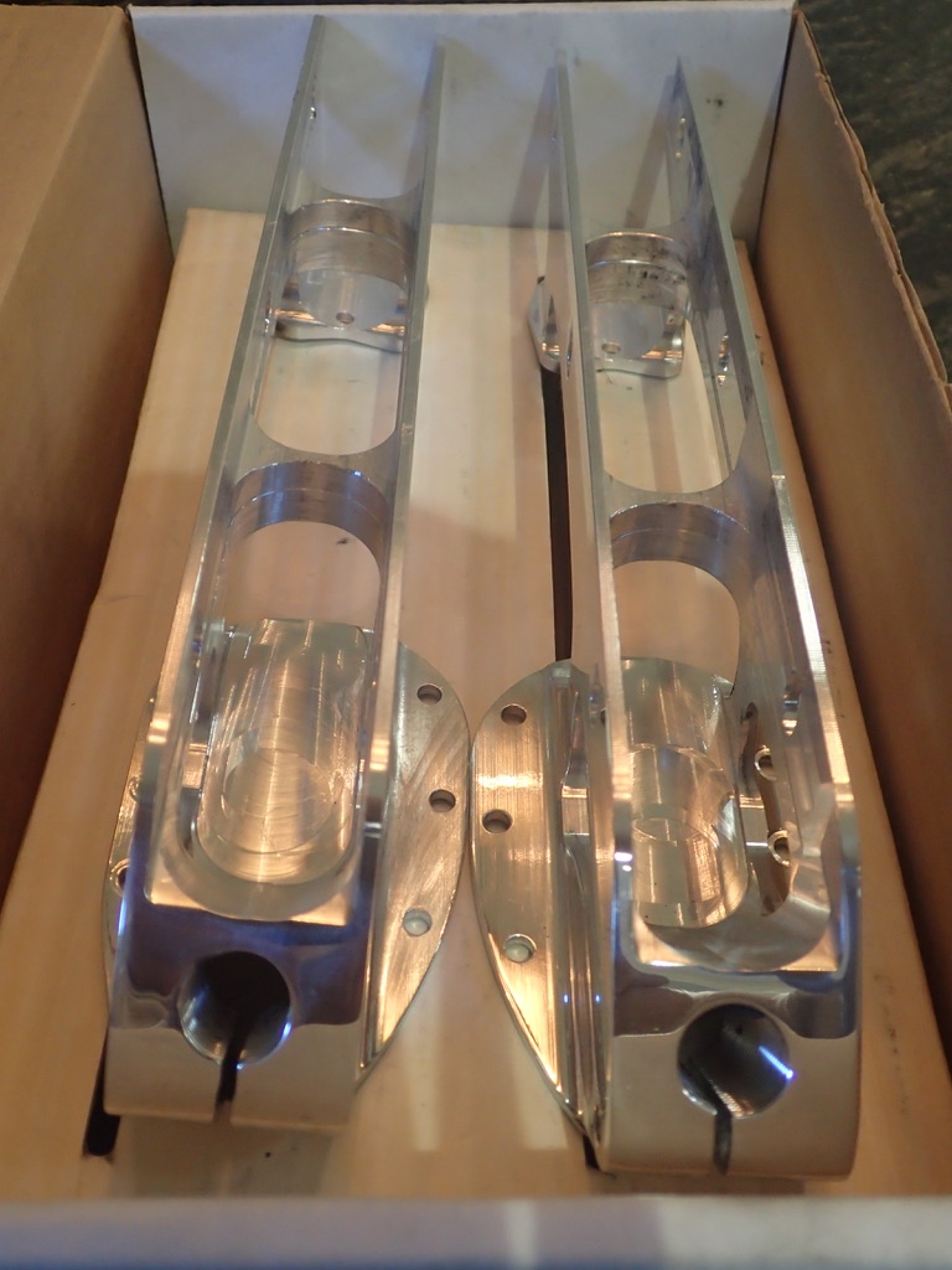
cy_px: 635
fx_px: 1393
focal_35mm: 38
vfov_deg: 49.0
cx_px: 476
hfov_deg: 37.7
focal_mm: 6.86
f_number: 2.7
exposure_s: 1/40
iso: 400
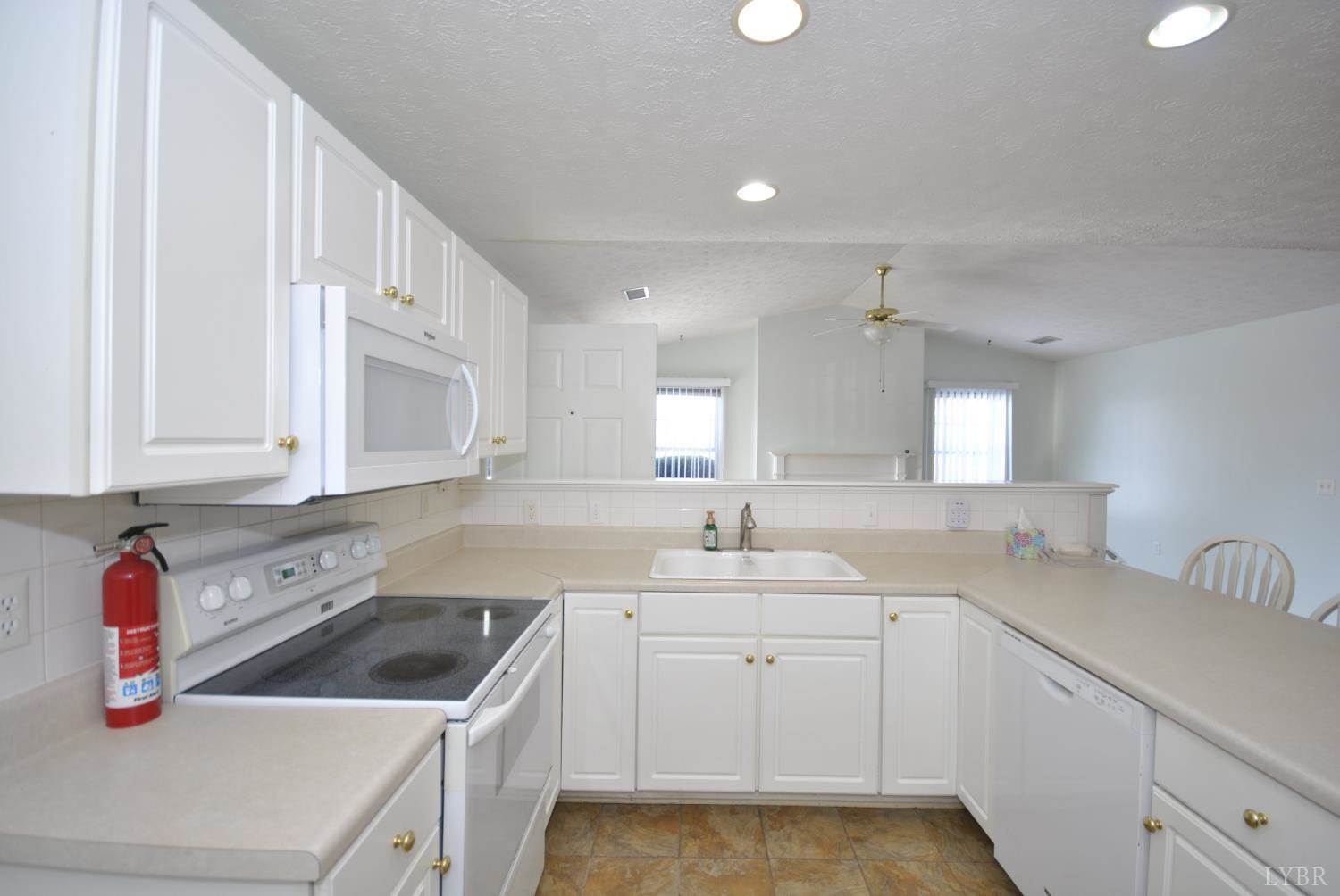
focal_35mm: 15
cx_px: 670
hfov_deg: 100.3
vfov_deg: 77.5
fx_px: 559
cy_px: 448
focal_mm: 10
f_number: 4
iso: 200
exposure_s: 1/60
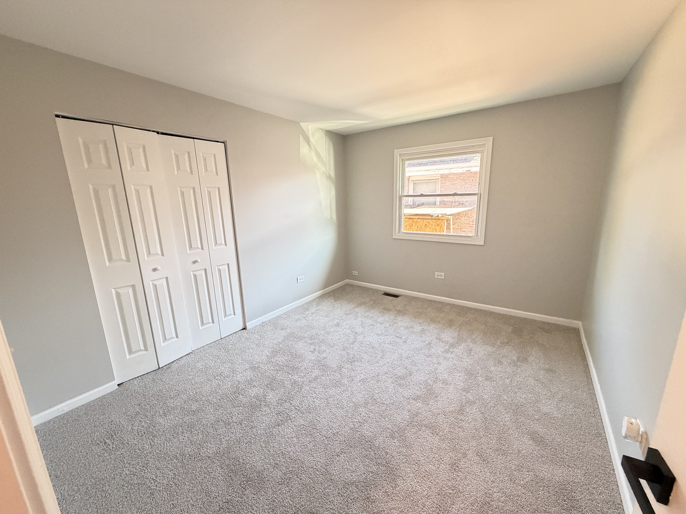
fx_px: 277
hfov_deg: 102.1
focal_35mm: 14
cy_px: 257
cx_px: 343
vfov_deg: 85.7
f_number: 2.2
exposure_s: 1/60
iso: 400
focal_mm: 2.22
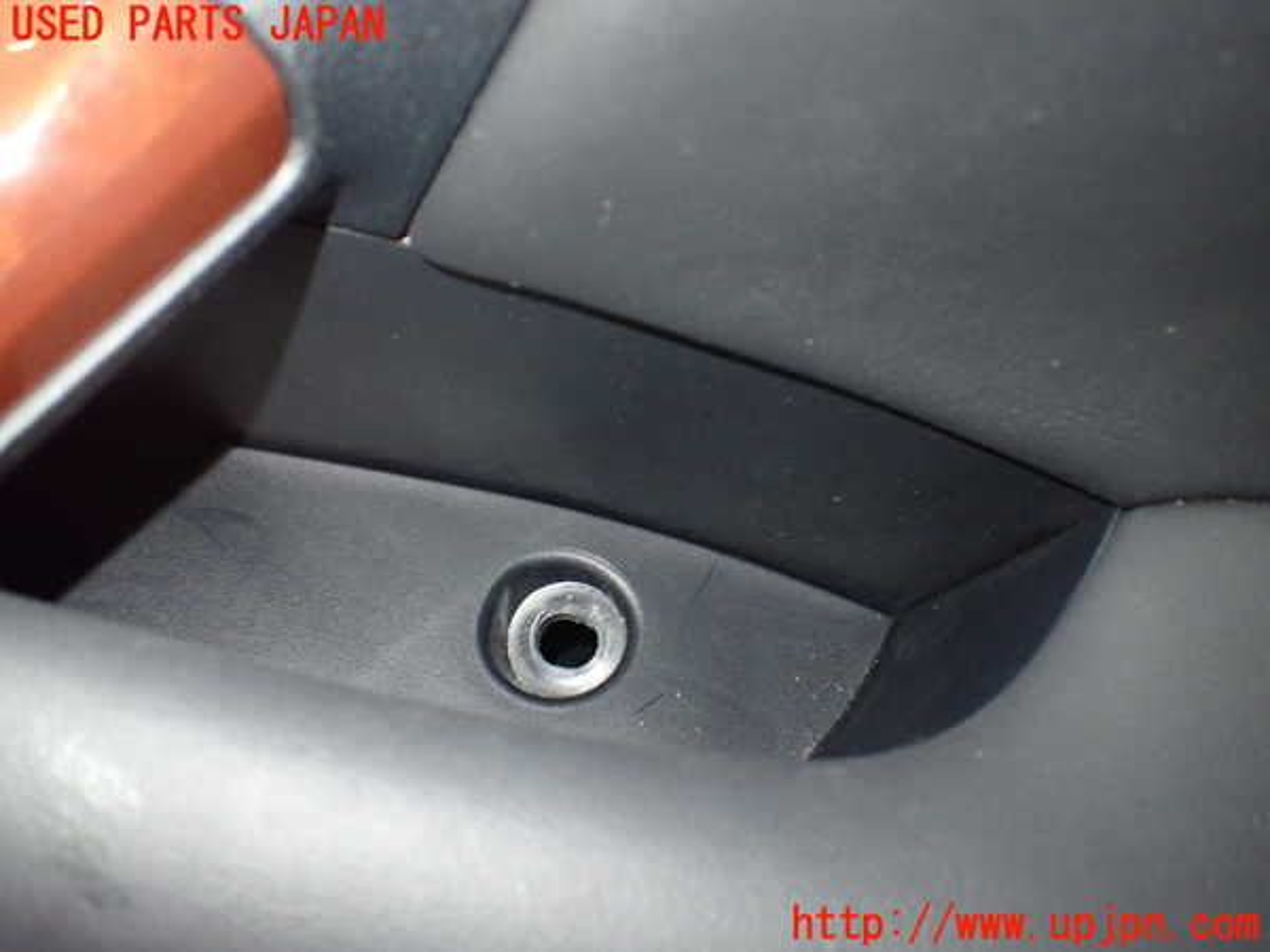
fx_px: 1101
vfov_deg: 46.8
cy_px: 476
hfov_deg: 60.0
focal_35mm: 30
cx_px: 635
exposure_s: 1/30
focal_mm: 5.4
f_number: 2.3
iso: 1000
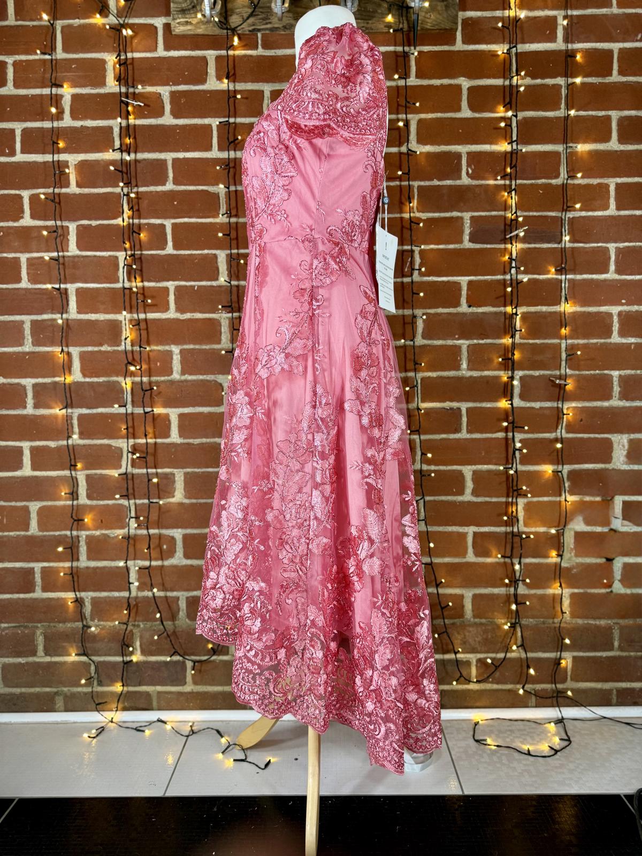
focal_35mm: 24
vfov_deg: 71.6
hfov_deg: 56.8
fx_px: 593
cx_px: 321
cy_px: 428
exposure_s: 1/50
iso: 125
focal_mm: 6.76
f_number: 1.78
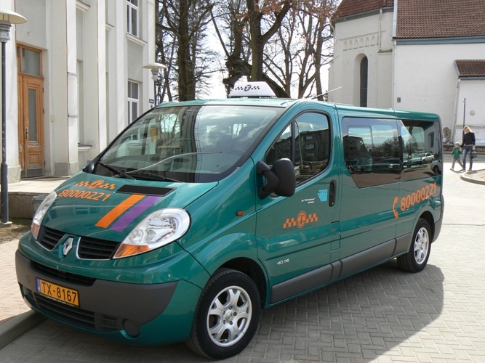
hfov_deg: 44.8
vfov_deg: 34.3
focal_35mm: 42
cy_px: 182
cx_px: 242
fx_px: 588
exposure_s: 1/200
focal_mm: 7
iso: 80
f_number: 5.6
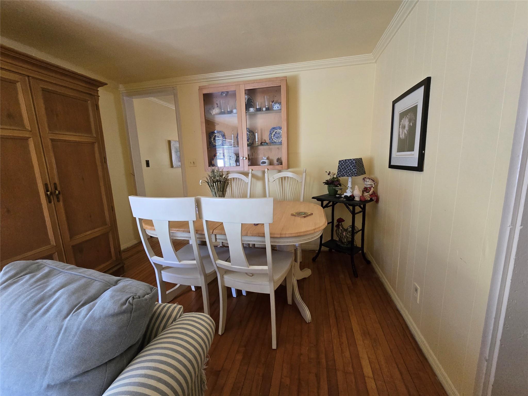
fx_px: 198
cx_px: 264
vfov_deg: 89.9
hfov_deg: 106.2
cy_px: 198
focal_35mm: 13
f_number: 2.2
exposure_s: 1/60
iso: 800
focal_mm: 2.2
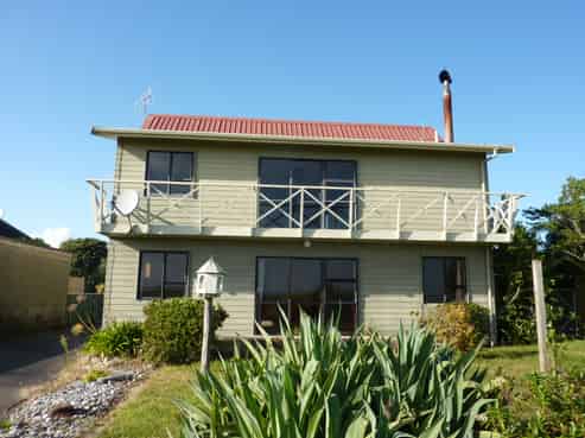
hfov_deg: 69.4
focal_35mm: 25
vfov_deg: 54.8
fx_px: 422
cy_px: 219
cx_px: 292
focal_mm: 4.1
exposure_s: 1/400
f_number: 4
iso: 100
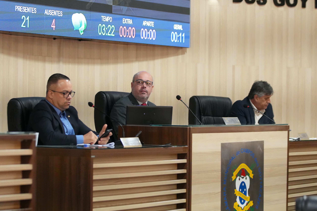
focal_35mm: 120
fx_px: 1057
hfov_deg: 17.1
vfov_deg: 11.4
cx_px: 158
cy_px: 106
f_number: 2.8
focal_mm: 80
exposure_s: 1/250
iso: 5000
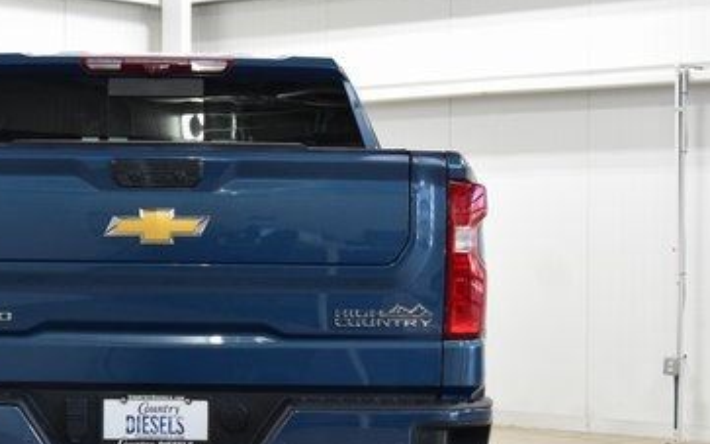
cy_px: 312
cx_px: 158
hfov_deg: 21.2
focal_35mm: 97
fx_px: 1877
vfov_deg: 13.5
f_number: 5
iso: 1600
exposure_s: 1/60
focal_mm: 36
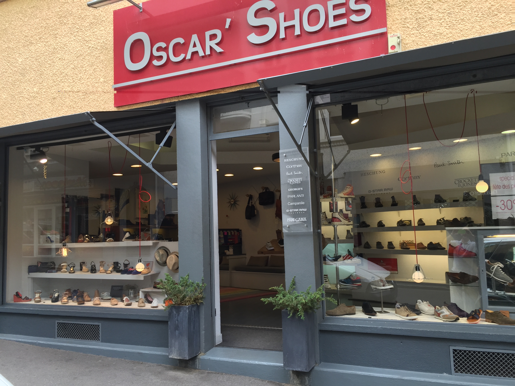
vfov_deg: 48.2
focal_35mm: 29
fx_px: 431
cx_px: 258
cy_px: 193
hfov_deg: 61.7
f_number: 2.2
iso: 32
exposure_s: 1/120
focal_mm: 4.15
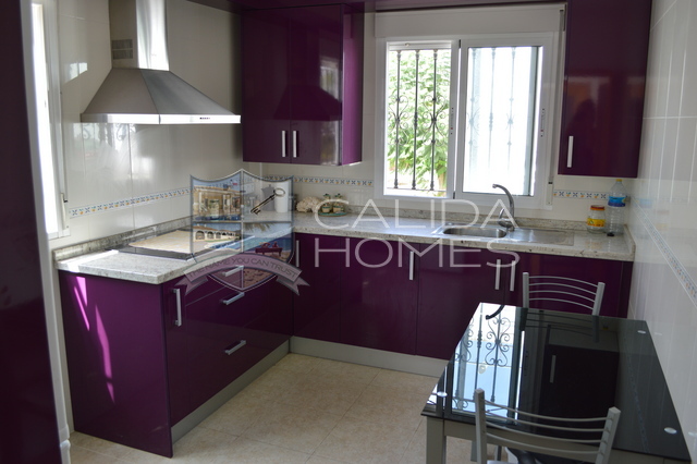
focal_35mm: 30
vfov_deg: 43.6
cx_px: 348
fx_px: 581
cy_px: 232
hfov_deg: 62.0
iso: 100
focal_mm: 20
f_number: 5
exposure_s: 1/50
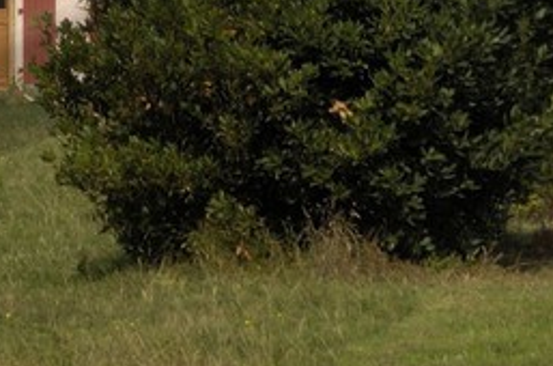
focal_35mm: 841
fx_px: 12887
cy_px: -691
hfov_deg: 2.5
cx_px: -306
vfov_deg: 1.6
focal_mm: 90
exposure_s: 1/160
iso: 100
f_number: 12
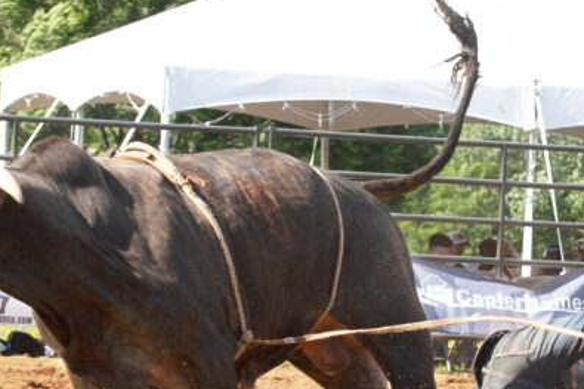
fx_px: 2367
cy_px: 345
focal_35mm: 146
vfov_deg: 9.4
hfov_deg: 14.1
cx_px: 282
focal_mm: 75
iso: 800
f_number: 5.6
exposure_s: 1/1000
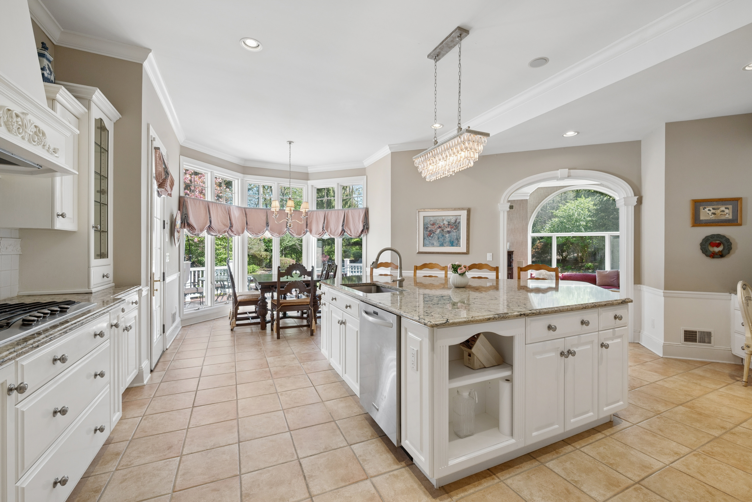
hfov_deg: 98.5
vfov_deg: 75.5
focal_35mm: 16
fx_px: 324
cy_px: 251
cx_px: 376
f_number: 7.1
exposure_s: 1/60
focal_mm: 15.5
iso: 400
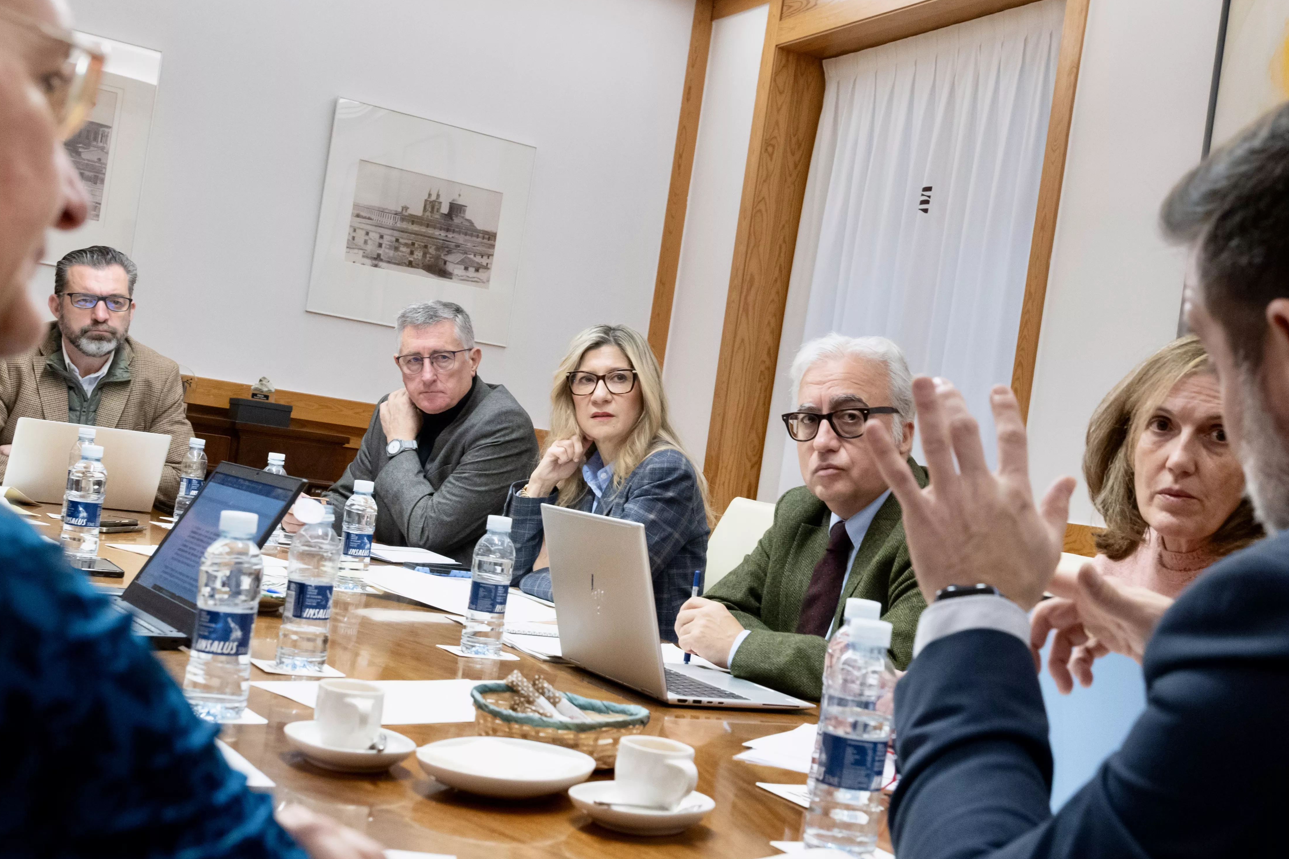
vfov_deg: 20.9
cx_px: 767
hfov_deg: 30.9
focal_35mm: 65
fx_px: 2327
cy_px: 476
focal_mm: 32
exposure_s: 1/100
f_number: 7.1
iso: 3200
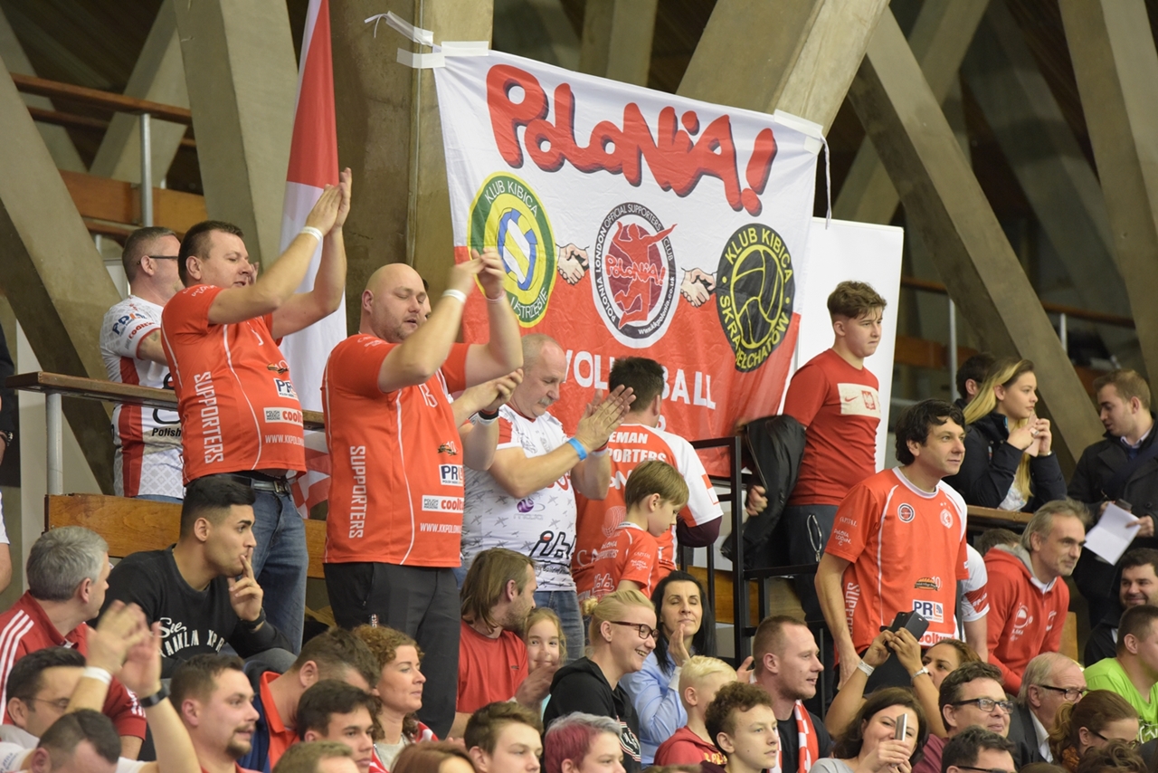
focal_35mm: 185
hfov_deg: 11.1
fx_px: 5952
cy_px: 386
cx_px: 579
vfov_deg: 7.4
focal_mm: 185
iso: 4000
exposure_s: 1/80
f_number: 7.1
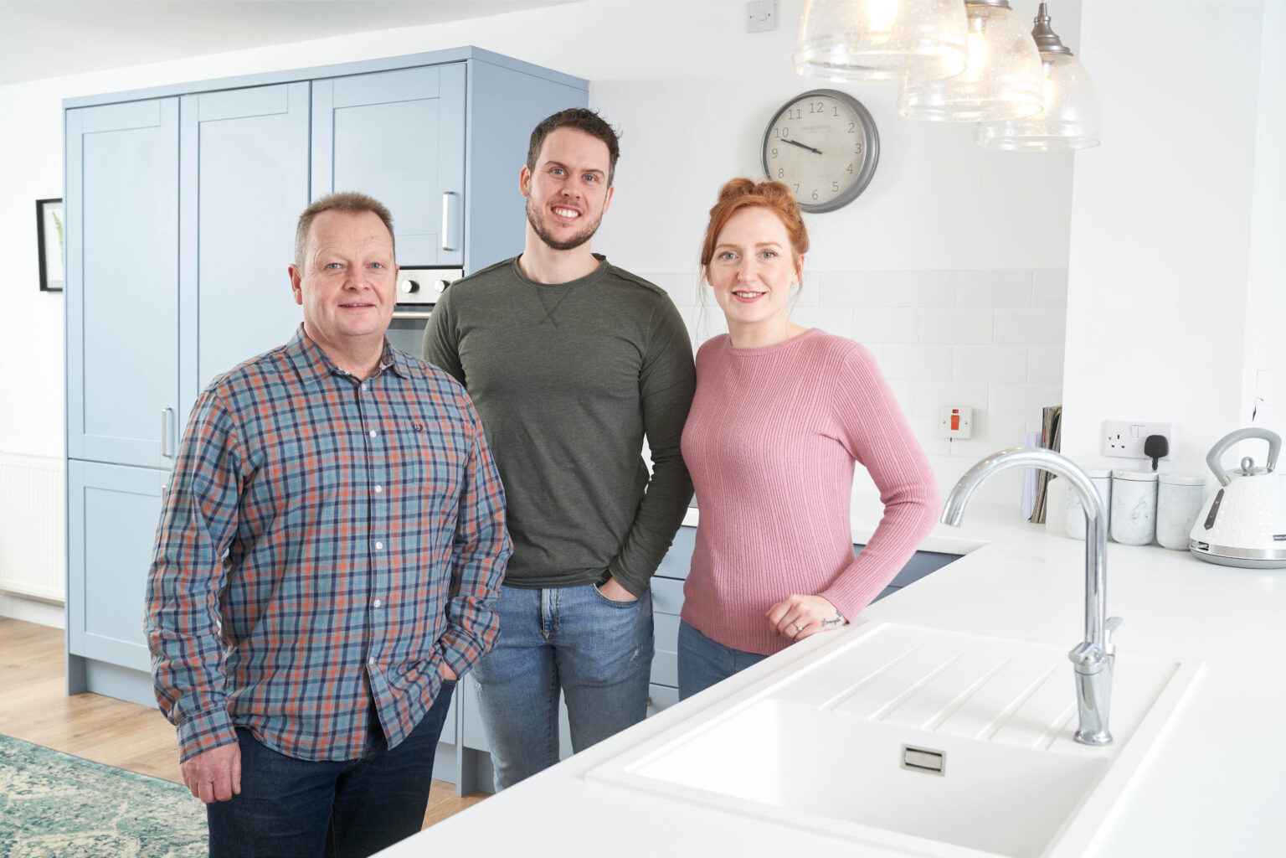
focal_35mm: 34
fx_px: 1214
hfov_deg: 55.8
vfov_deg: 38.9
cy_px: 429
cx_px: 643
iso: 400
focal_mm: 34
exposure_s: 1/80
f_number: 5.6
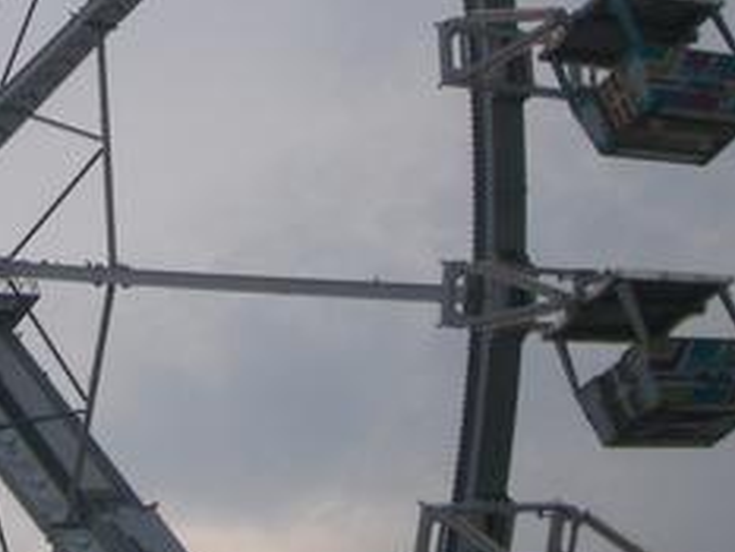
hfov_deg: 19.6
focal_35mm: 96
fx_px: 2039
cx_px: -63
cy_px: -3
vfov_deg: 15.1
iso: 50
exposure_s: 1/400
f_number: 4.3
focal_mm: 5.8
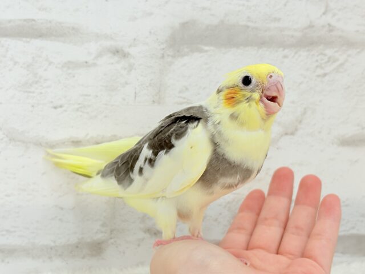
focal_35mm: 52
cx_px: 182
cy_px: 137
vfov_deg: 28.0
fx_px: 548
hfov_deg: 36.8
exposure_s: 1/100
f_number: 1.6
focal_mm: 5.96
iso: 80
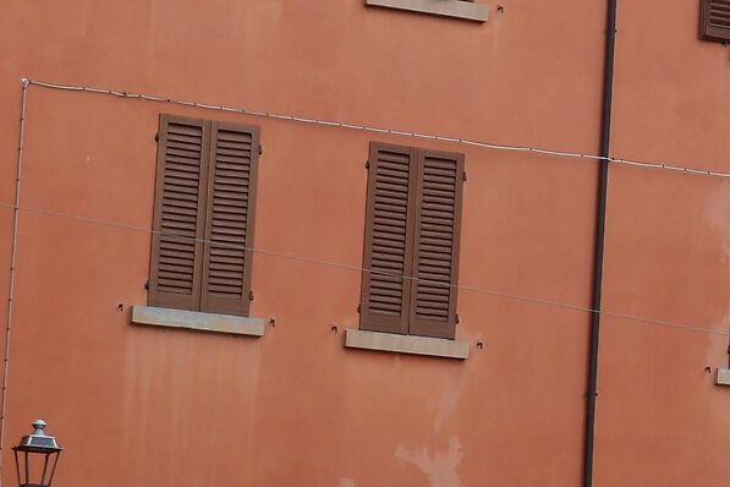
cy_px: 296
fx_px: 4076
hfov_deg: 9.6
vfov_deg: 6.8
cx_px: 1379
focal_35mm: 201
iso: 200
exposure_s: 1/120
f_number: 4.9
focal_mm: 33.3
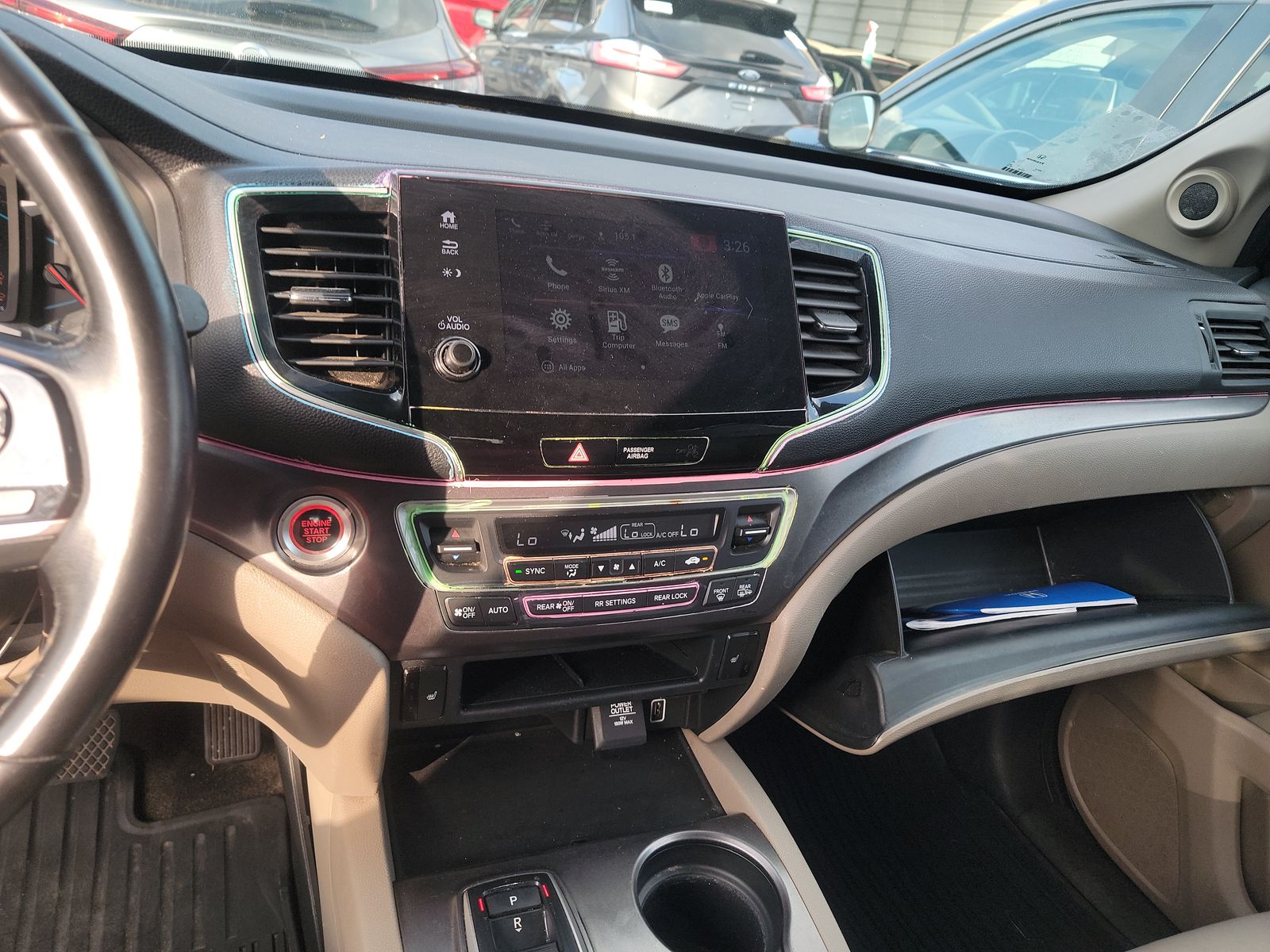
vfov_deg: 56.8
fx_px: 881
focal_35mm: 24
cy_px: 476
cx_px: 635
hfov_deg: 71.6
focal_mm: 6.7
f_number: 1.8
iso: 55
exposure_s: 1/59
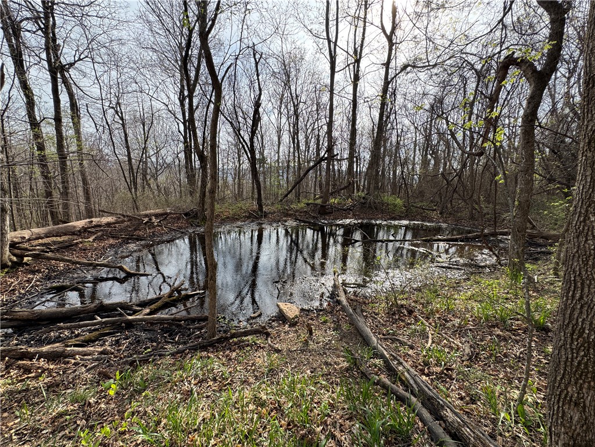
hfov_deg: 102.1
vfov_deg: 85.7
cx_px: 298
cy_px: 224
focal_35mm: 14
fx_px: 241
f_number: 2.2
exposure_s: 1/512
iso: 40
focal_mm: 2.22
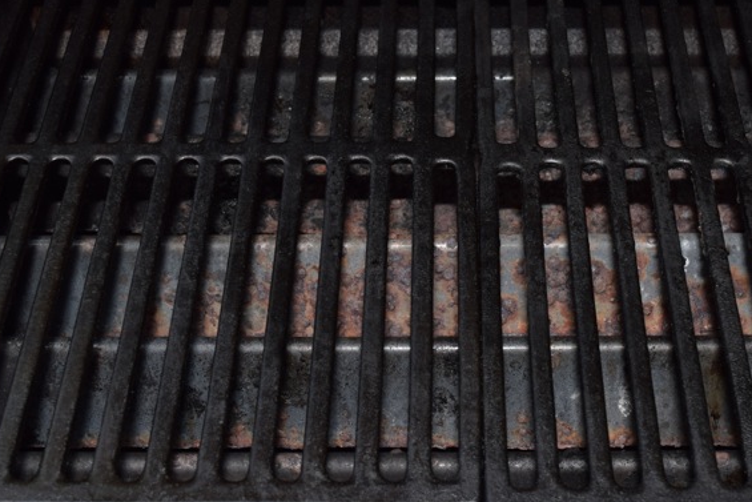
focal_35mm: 69
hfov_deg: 29.2
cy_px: 180
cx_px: 438
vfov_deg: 19.7
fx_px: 1442
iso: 100
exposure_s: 1/100
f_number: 5.6
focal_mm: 26
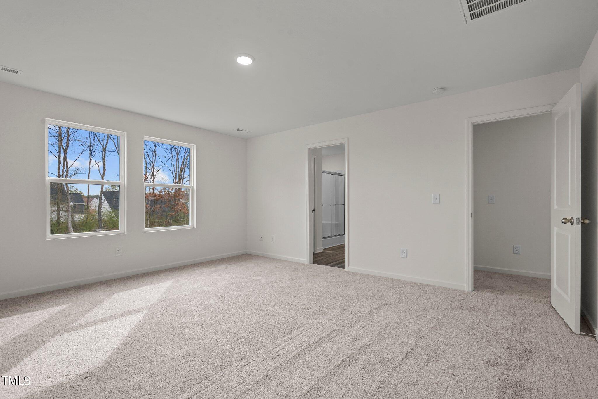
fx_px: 266
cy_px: 200
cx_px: 299
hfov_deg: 96.7
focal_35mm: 16
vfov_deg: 73.7
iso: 400
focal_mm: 16
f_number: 8
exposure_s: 1/4
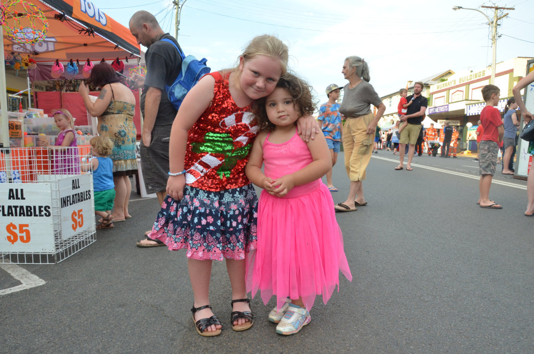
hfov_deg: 67.5
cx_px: 267
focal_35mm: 27
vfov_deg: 47.8
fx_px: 400
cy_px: 177
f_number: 13
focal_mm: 18
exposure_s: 1/80
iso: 500
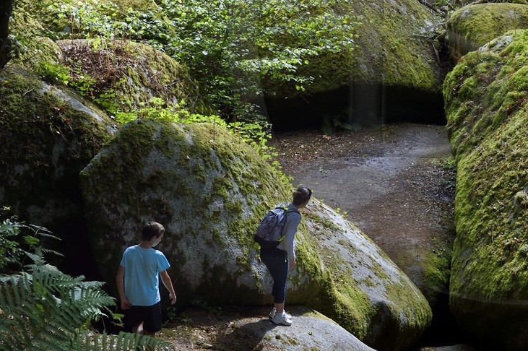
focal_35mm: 105
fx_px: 1539
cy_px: 40
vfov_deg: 12.9
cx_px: 523
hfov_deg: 19.0
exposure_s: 1/320
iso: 800
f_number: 10
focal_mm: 48
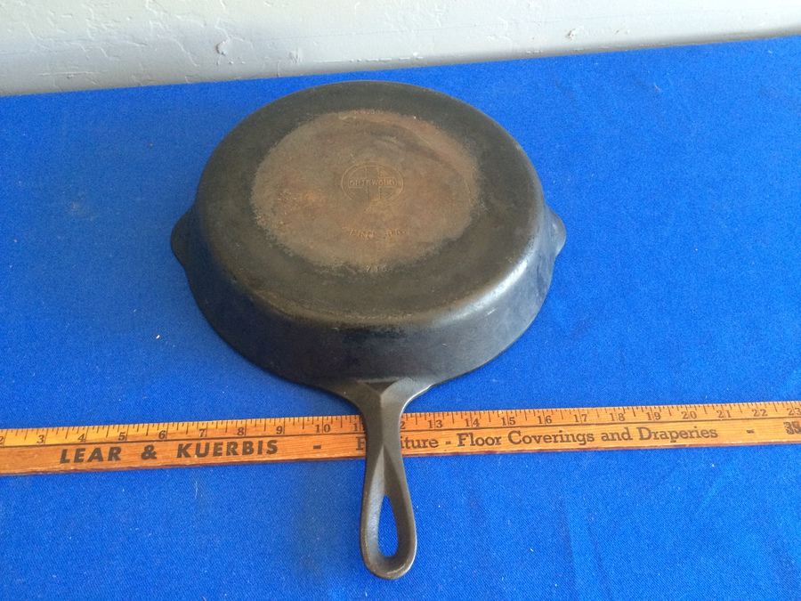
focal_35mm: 29
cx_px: 400
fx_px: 671
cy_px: 300
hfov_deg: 61.7
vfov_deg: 48.2
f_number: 2.2
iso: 250
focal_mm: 4.15
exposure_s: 1/30
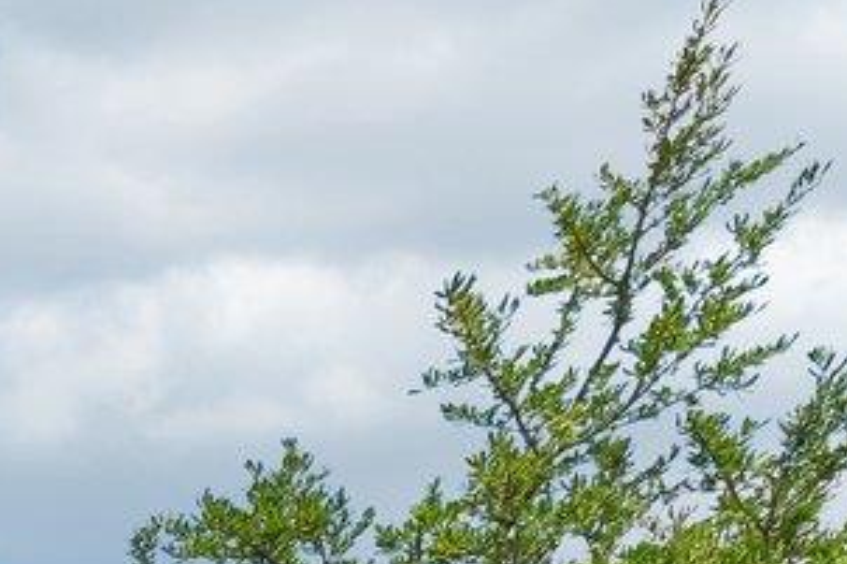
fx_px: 2234
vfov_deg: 9.5
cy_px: 1907
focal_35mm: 95
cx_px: -1941
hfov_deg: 10.3
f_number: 8
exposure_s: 1/500
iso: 100
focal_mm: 14
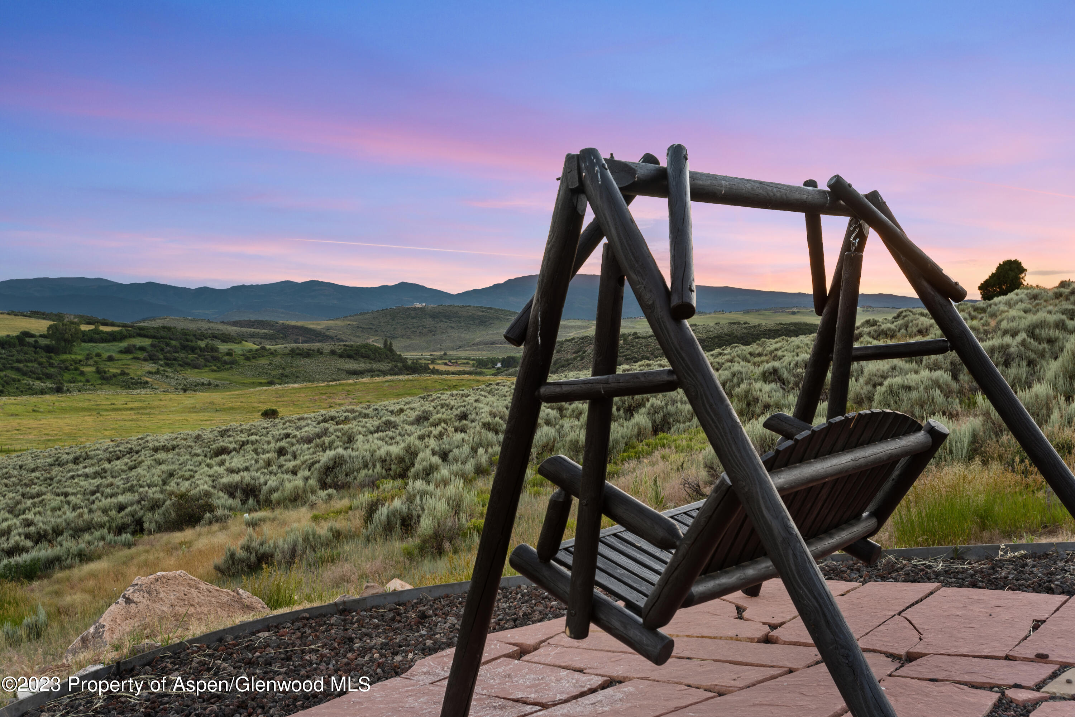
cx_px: 538
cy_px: 358
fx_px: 1045
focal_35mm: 35
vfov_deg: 37.9
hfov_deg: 54.4
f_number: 8
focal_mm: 35
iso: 100
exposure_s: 1/1.25
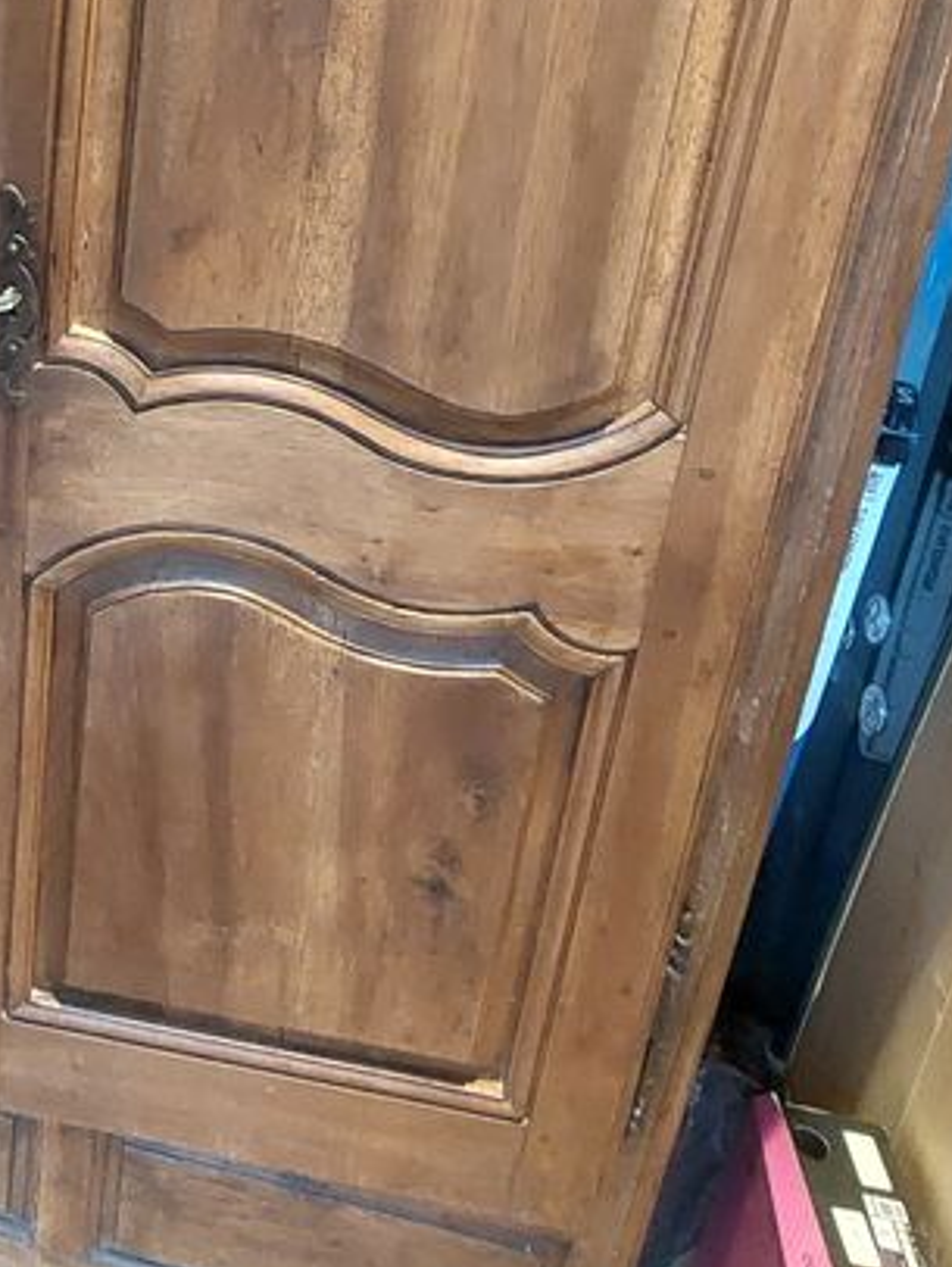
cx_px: 184
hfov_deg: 42.2
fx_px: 1172
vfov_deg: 52.8
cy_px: 240
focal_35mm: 32
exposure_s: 1/25
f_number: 2.2
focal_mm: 1.74
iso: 800
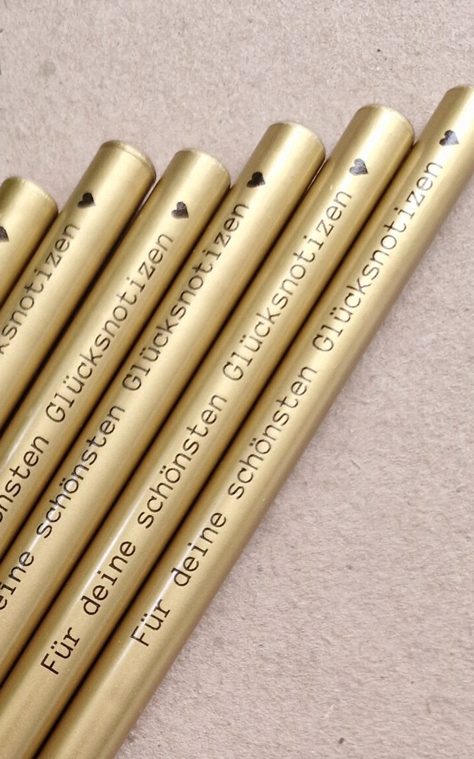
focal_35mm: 54
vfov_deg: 35.0
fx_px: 1117
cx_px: -88
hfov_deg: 22.2
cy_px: 708
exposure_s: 1/100
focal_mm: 6.4
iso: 400
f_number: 1.8
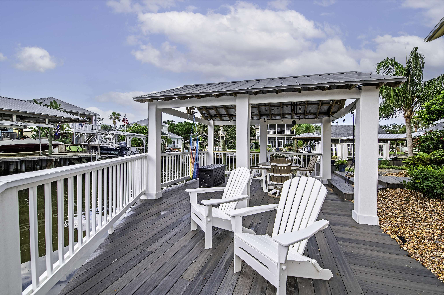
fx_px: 185
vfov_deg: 77.2
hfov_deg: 100.4
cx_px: 222
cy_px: 148
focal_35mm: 15
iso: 320
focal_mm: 15
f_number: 5.6
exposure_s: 1/200
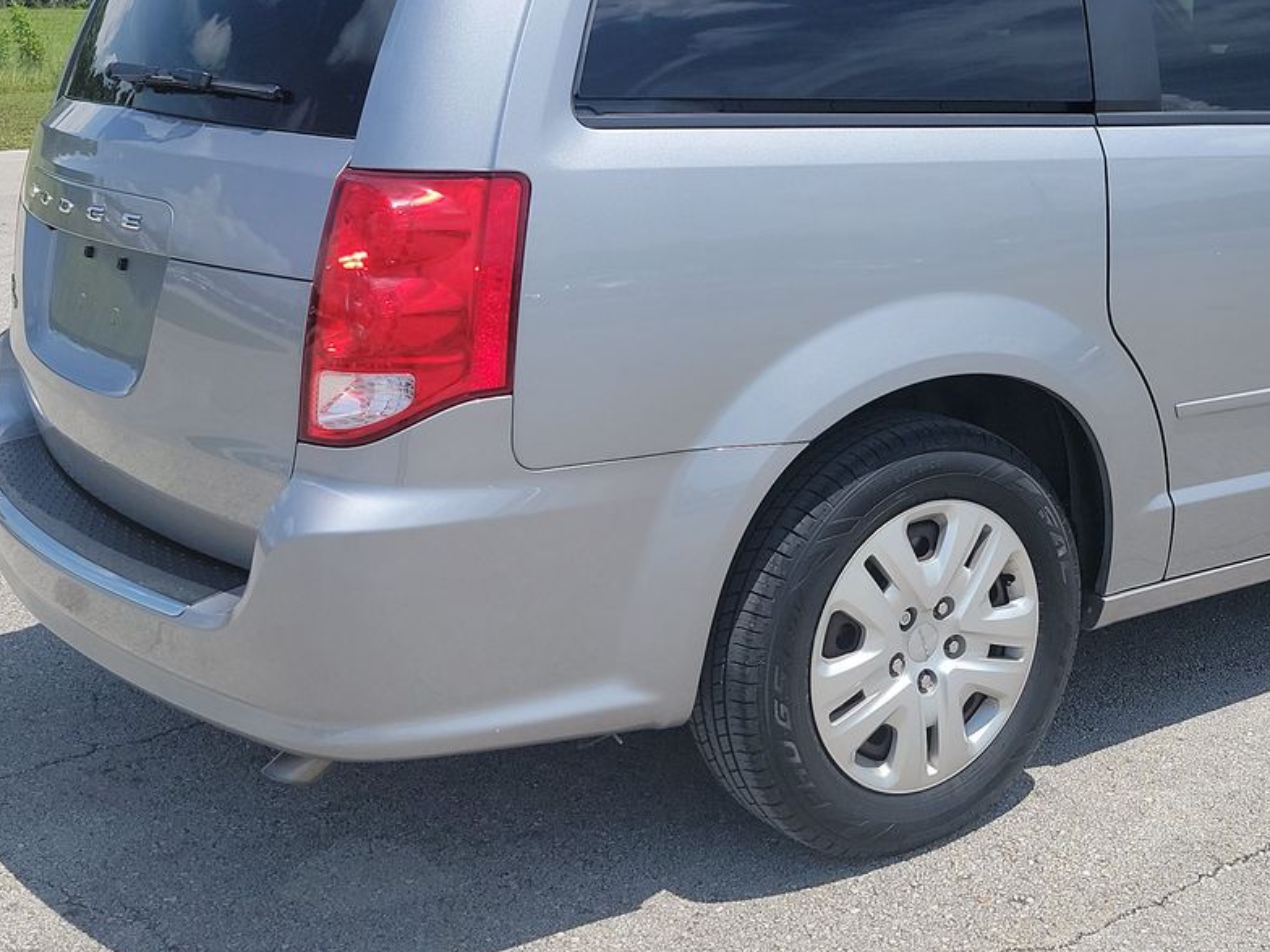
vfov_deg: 29.3
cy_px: 254
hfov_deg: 38.2
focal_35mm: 49
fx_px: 1798
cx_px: 914
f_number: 1.8
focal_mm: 6.7
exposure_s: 1/1016
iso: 50
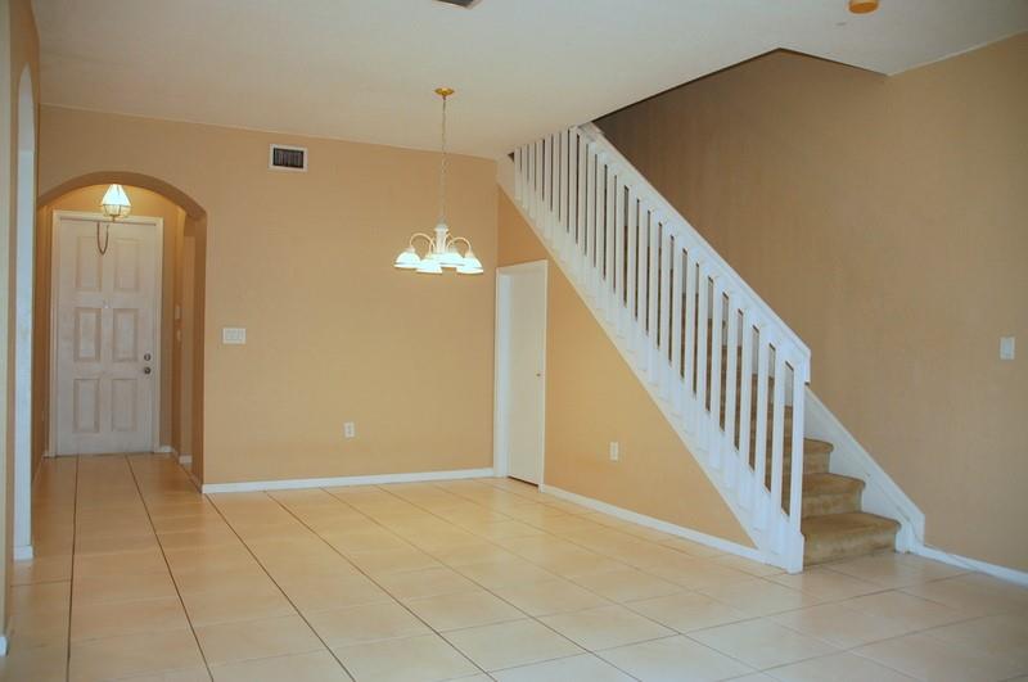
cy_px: 341
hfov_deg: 67.5
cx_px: 514
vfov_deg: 47.8
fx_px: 770
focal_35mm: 27
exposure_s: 1/60
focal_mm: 18
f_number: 3.5
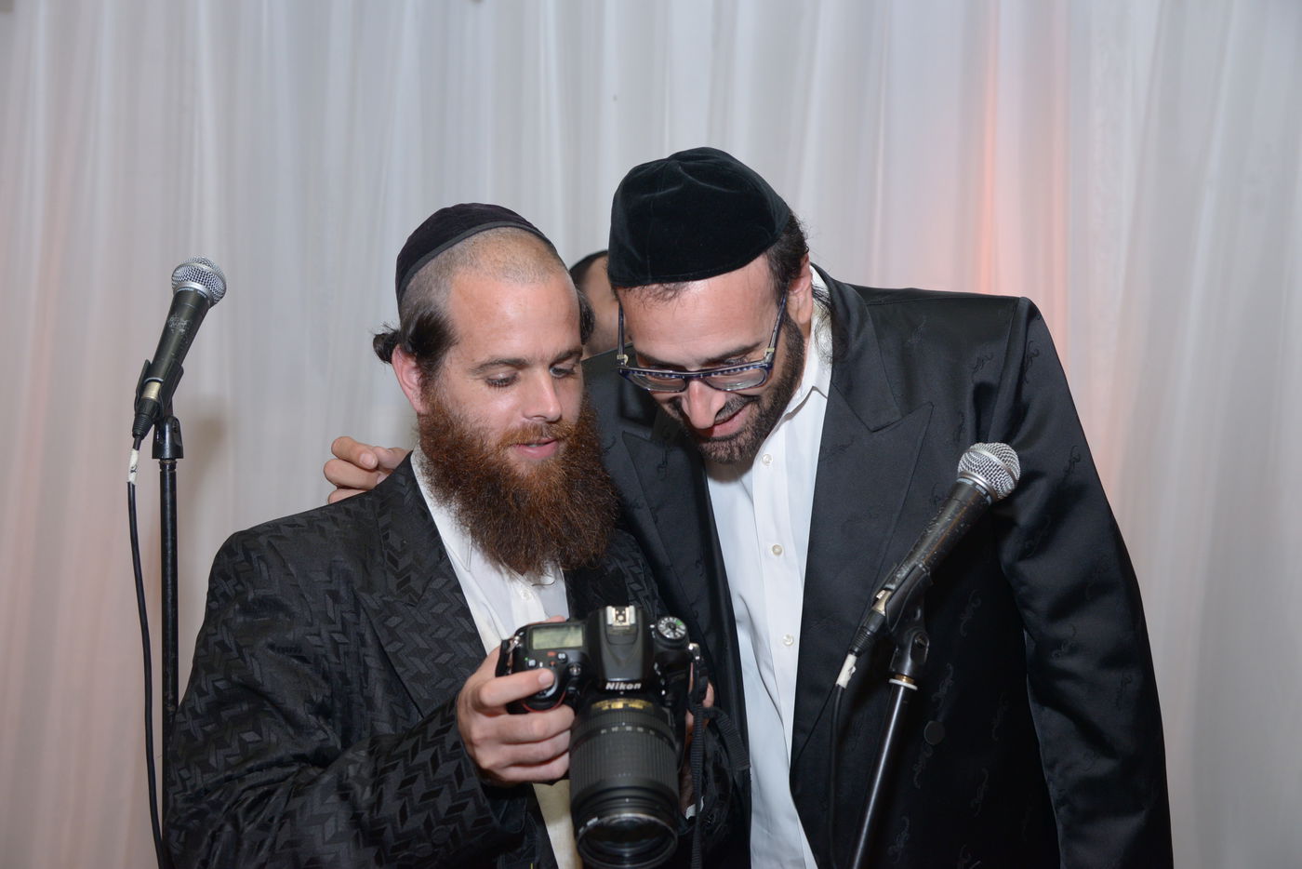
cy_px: 434
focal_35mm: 44
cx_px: 651
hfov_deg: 44.5
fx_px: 1592
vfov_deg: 30.5
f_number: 5.6
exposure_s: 1/100
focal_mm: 44
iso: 1250
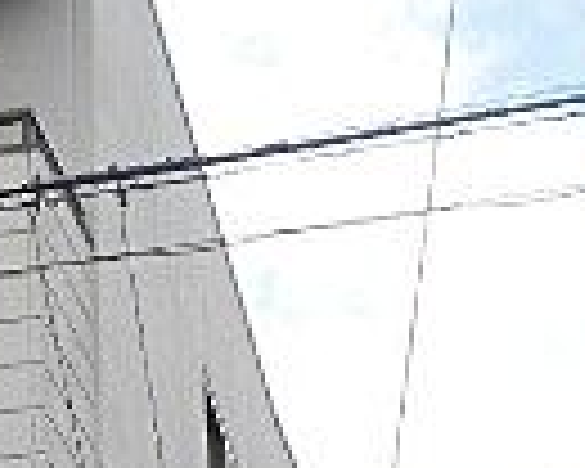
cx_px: -212
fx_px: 2822
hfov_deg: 11.5
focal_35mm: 163
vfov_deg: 9.3
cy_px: 680
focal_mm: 5.8
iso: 80
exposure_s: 1/500
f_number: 3.6
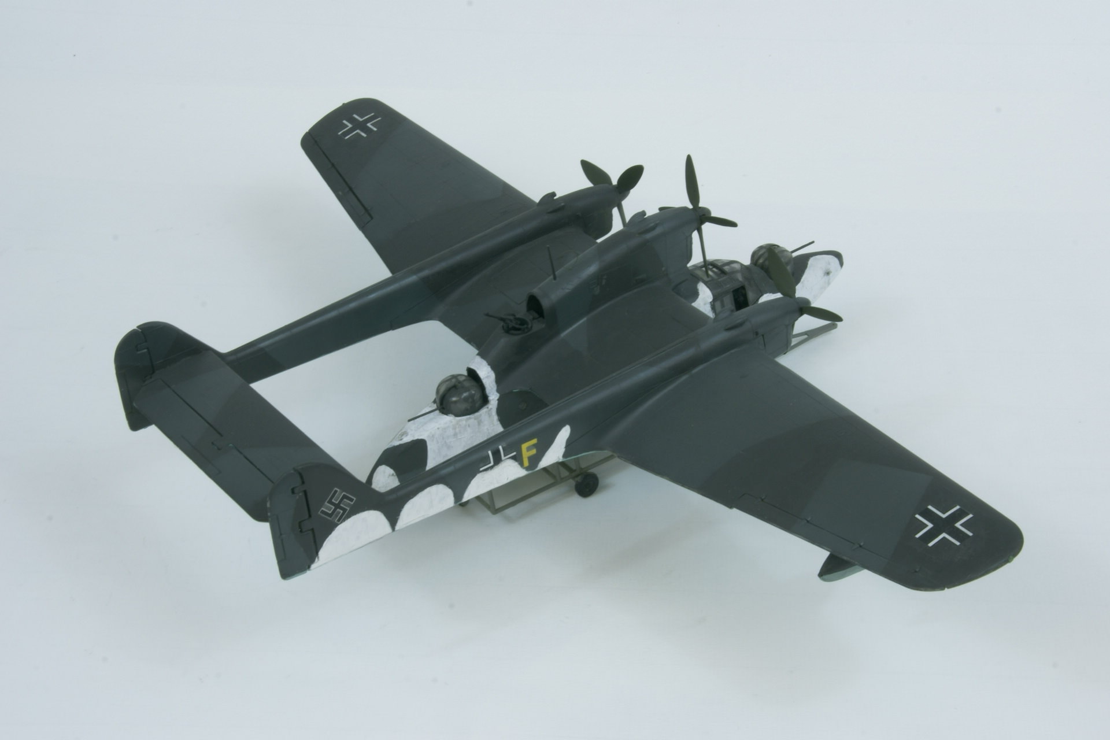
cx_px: 555
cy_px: 370
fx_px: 2081
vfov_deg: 20.2
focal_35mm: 68
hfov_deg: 29.9
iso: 80
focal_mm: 45
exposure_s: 2
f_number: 29
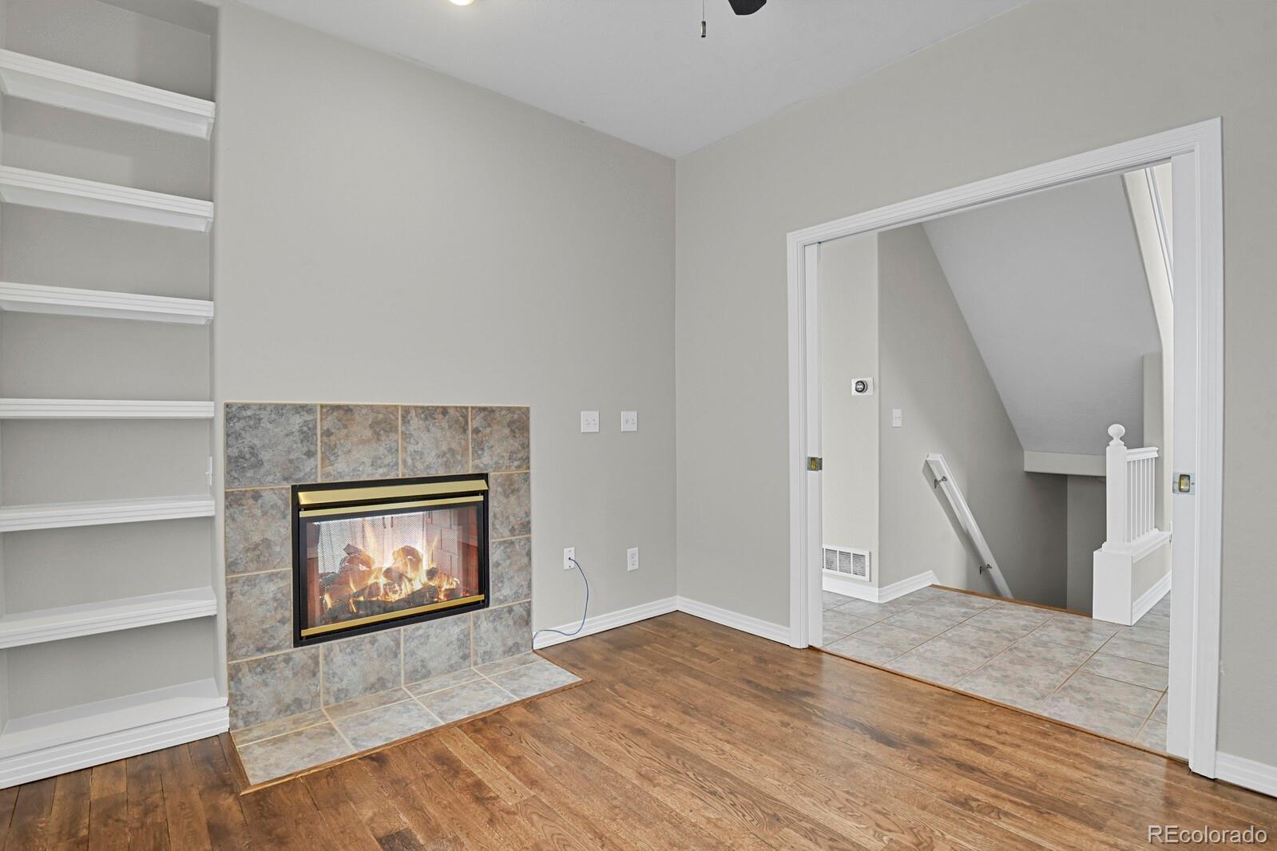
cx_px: 638
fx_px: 603
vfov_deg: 70.4
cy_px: 426
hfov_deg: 93.3
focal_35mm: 17
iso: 12800
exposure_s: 1/20
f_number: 8
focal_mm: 17
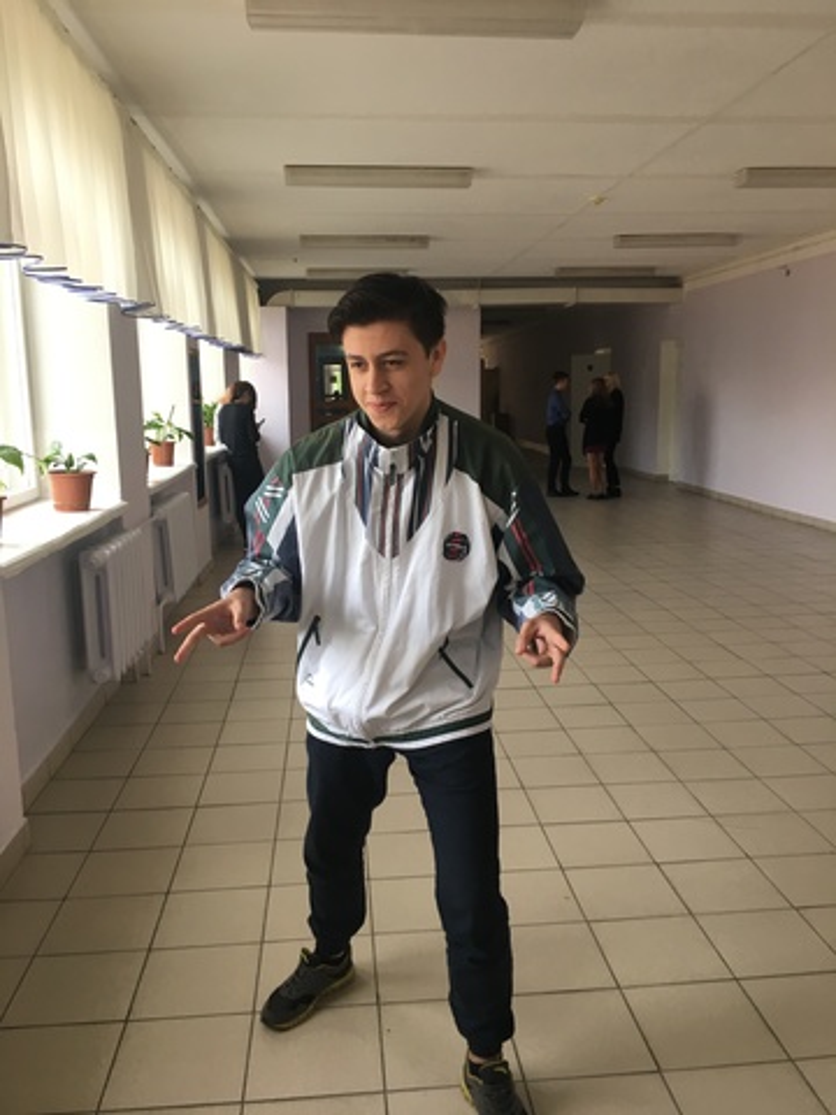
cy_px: 558
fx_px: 934
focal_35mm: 29
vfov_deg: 61.7
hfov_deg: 48.2
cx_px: 418
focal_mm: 4.15
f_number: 2.2
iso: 25
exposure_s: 1/33
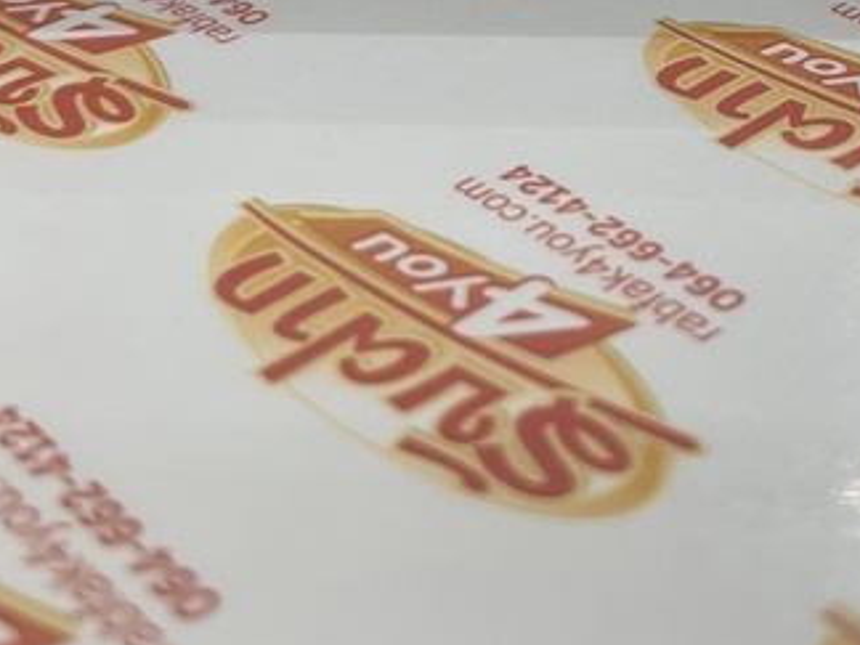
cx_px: 698
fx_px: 2012
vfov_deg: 17.4
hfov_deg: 23.7
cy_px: -125
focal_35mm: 81
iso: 125
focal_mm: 5.7
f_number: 1.5
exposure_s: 1/74
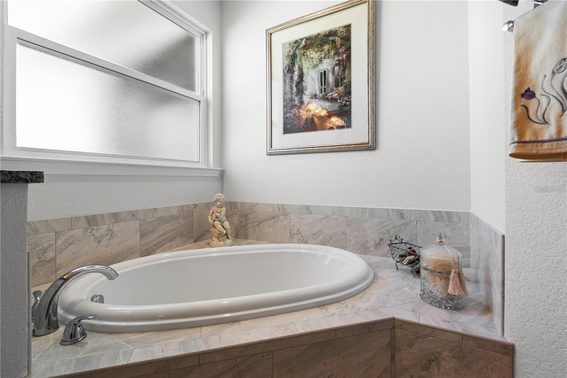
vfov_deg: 72.0
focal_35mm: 16
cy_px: 189
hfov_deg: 95.0
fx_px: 260
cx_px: 284
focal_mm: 16.5
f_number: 8
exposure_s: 1/4
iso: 100
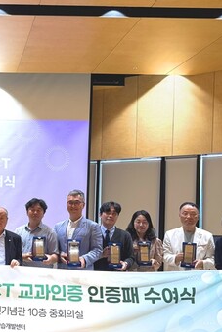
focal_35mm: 44
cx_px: -28
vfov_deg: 44.0
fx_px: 407
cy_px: 212
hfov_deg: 27.6
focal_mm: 6.76
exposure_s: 1/187
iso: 160
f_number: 1.78
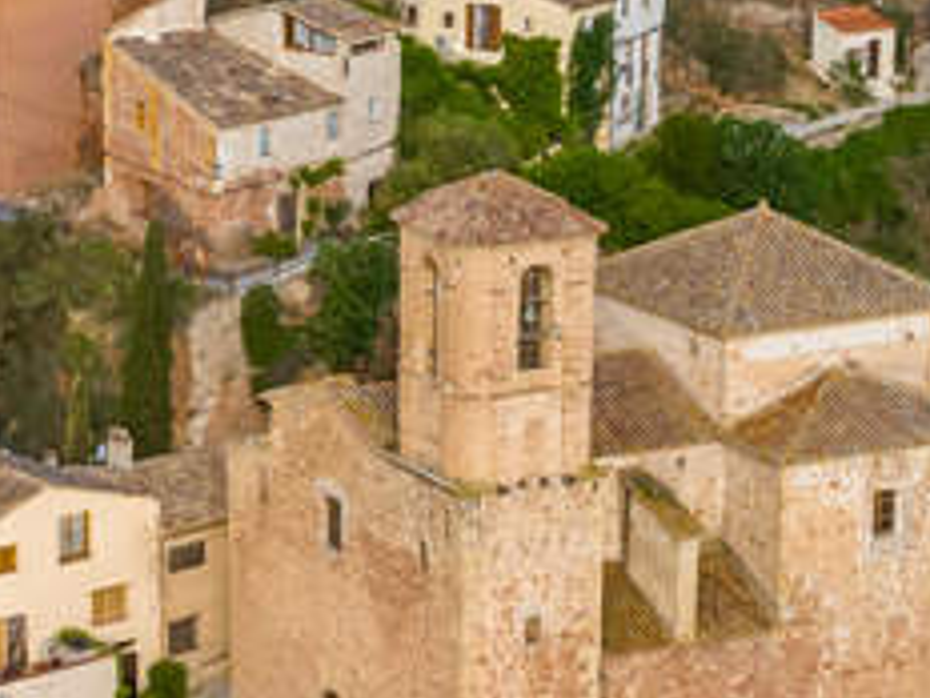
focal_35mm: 124
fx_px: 3331
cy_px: 291
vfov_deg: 11.9
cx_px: 241
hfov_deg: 15.8
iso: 100
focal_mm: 12.3
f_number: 4.5
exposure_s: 1/240
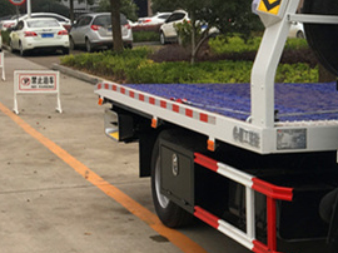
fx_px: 839
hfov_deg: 20.4
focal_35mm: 86
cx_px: 464
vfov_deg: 17.1
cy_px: 103
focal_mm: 4.15
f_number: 2.2
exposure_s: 1/100
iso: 25
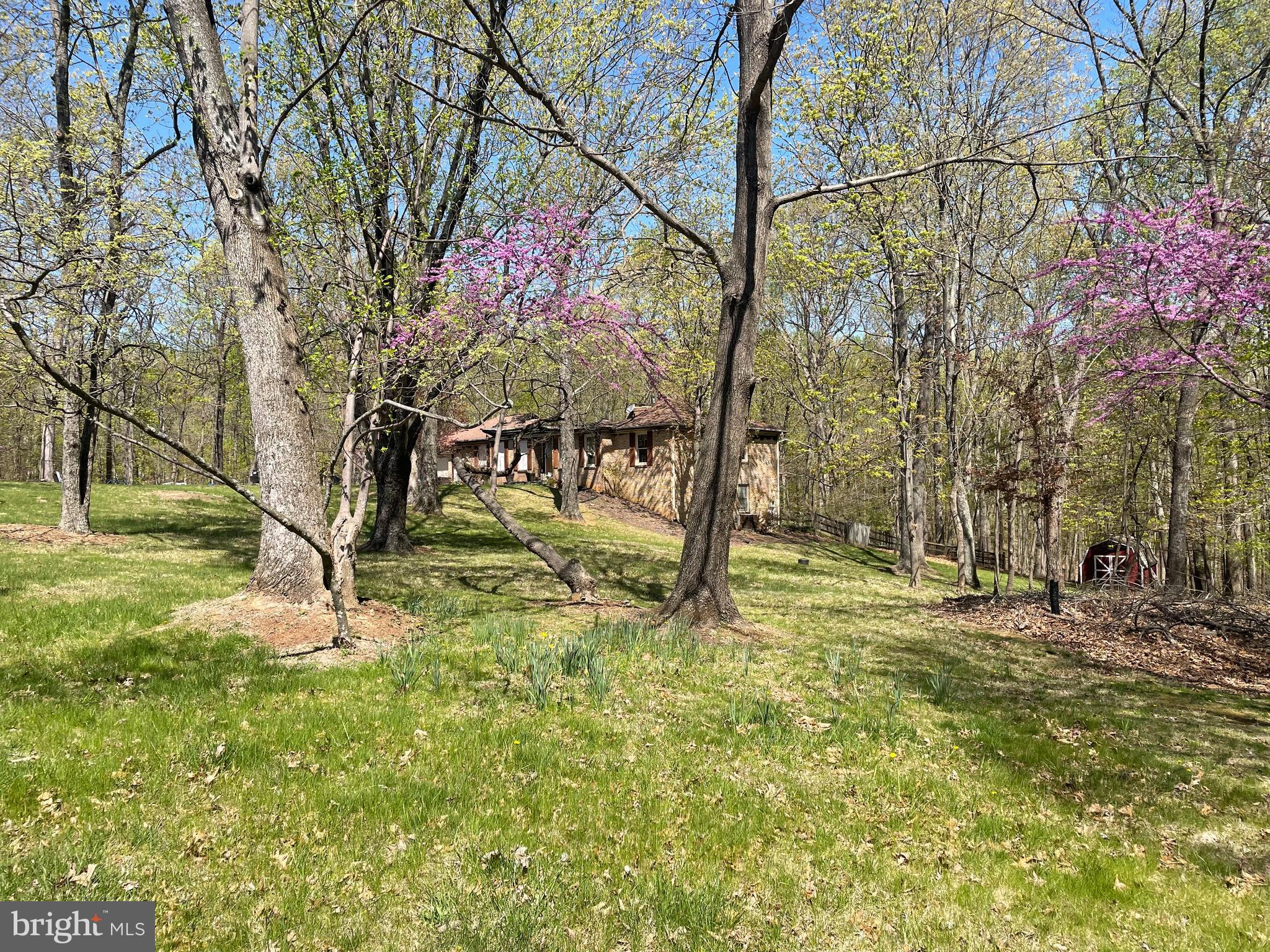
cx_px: 635
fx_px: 954
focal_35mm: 26
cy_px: 476
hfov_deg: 67.3
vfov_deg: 53.1
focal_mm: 4.2
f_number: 1.6
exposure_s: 1/2020
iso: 32
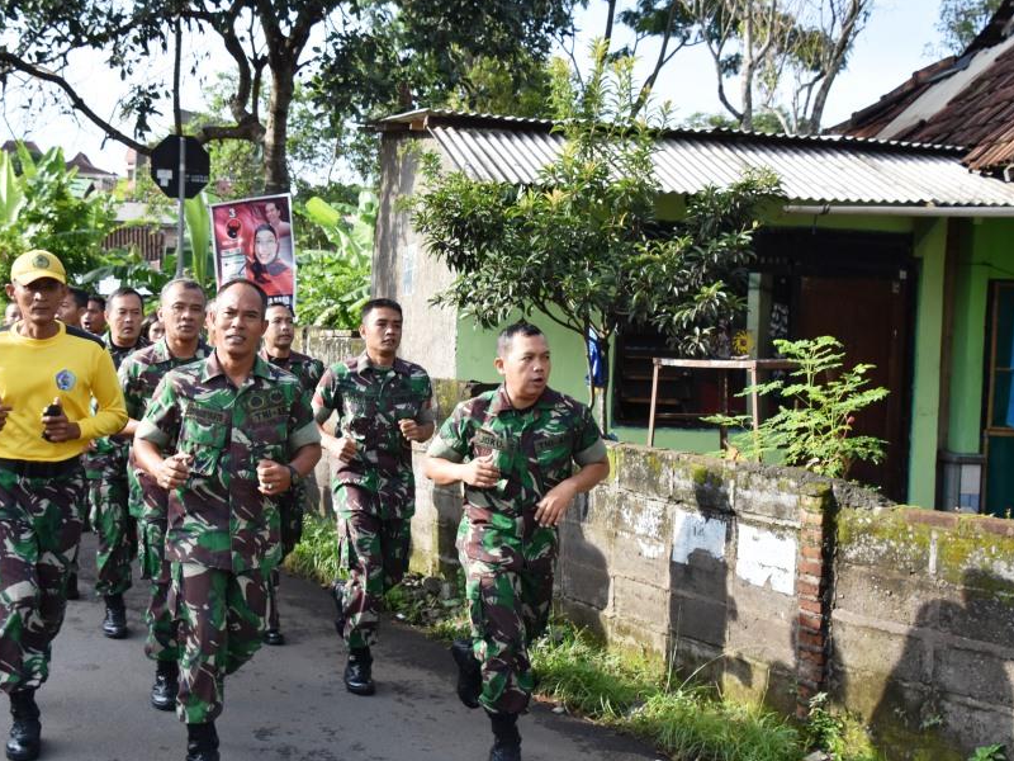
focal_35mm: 48
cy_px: 384
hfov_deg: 39.4
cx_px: 392
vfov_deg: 30.3
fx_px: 1406
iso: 500
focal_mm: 26
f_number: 8
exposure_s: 1/500
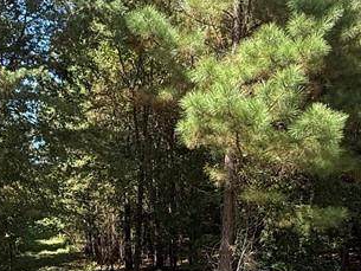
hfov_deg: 38.5
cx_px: 58
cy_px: 264
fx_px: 490
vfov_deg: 29.1
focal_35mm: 47
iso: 50
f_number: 2.2
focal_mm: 2.22
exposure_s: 1/585
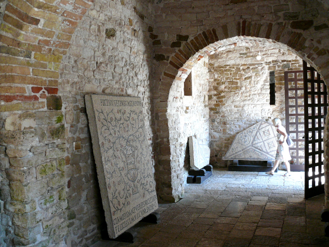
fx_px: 333
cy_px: 124
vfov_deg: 40.7
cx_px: 164
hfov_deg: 52.6
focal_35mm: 35
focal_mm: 7.4
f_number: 2.8
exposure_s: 1/30
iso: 160
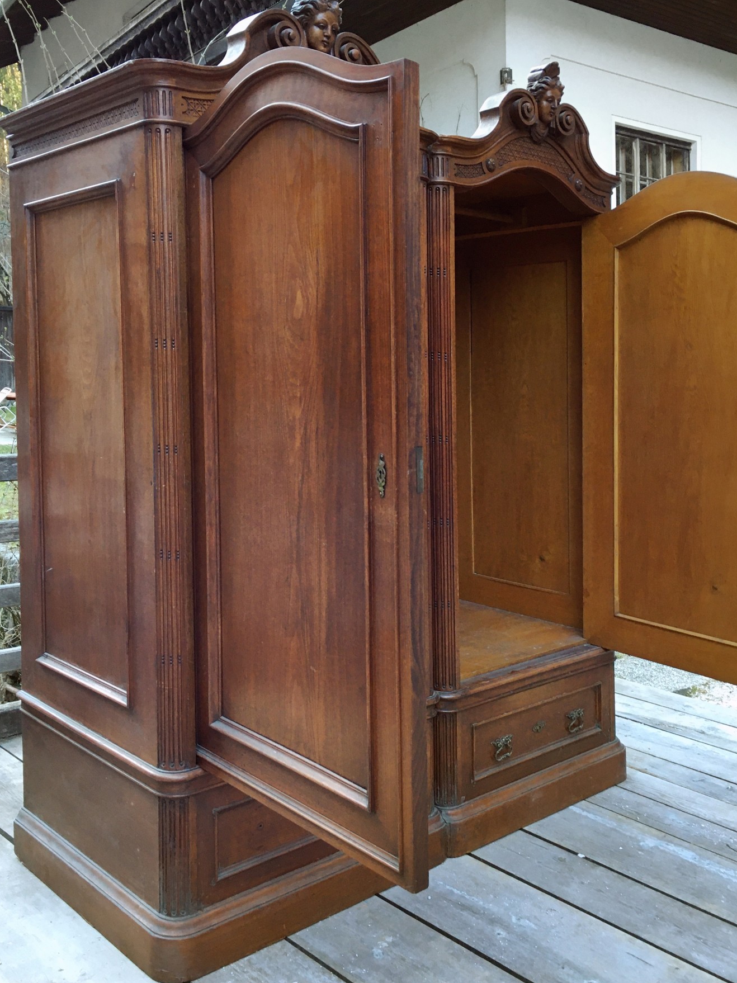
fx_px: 937
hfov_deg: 42.9
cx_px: 411
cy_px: 469
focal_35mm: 33
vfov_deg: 55.3
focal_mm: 4.15
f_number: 2.2
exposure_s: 1/33
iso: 50
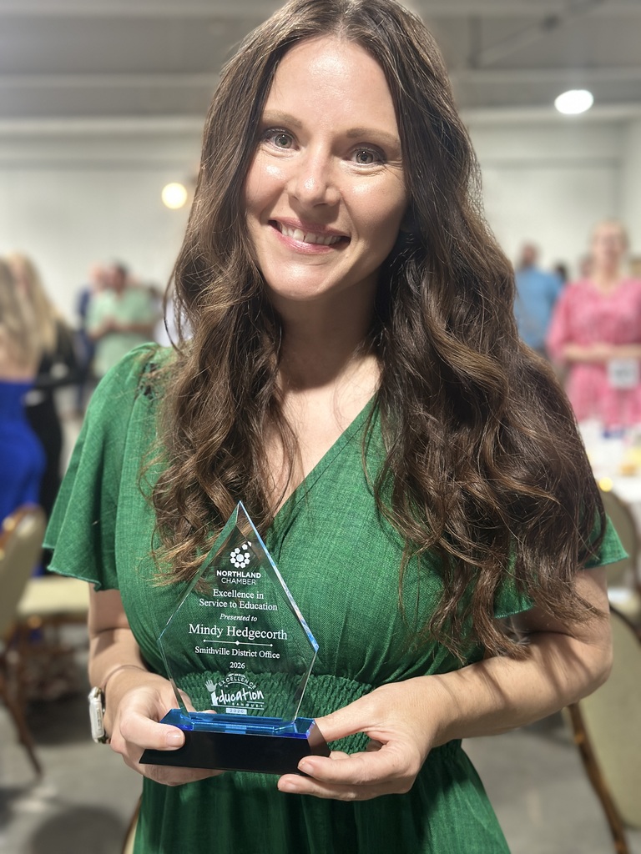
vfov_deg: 39.7
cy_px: 427
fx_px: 1185
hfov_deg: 30.3
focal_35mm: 48
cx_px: 320
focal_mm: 6.86
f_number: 1.78
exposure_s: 1/60
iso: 320
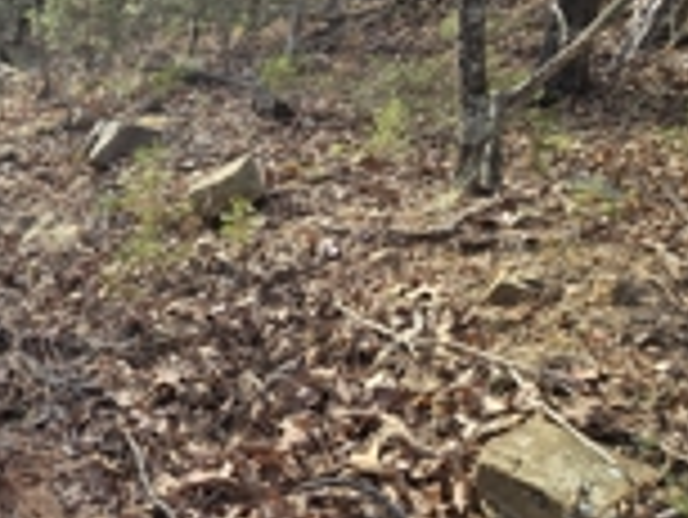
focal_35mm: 34
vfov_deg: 41.8
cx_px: -99
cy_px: 243
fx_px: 676
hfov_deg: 41.0
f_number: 2.2
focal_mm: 2.2
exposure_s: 1/395
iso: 50
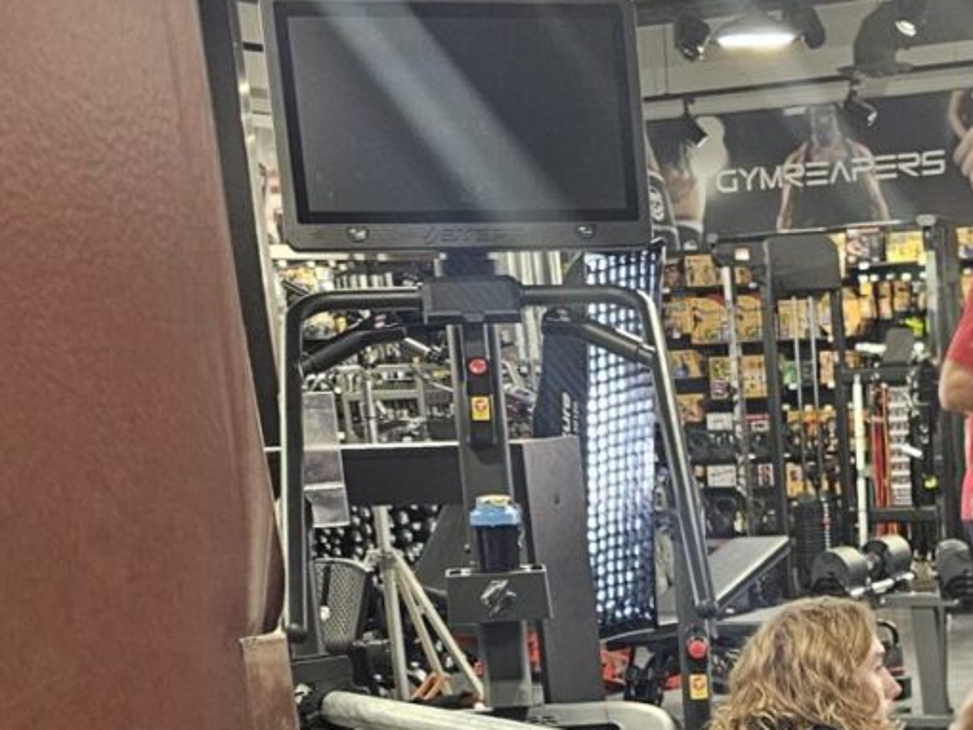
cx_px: 904
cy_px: 1172
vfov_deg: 16.6
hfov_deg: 23.9
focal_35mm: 79
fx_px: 2221
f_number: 1.7
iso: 400
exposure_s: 1/120
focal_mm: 6.3
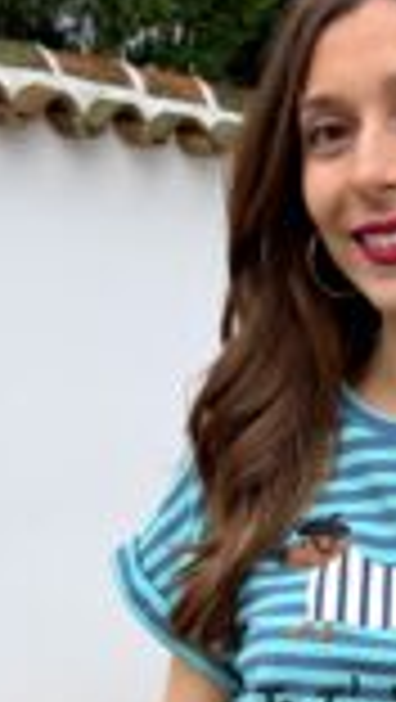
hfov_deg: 17.5
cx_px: 414
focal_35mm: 67
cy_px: 693
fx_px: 1248
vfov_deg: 29.5
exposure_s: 1/695
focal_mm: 6.76
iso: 80
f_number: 1.78
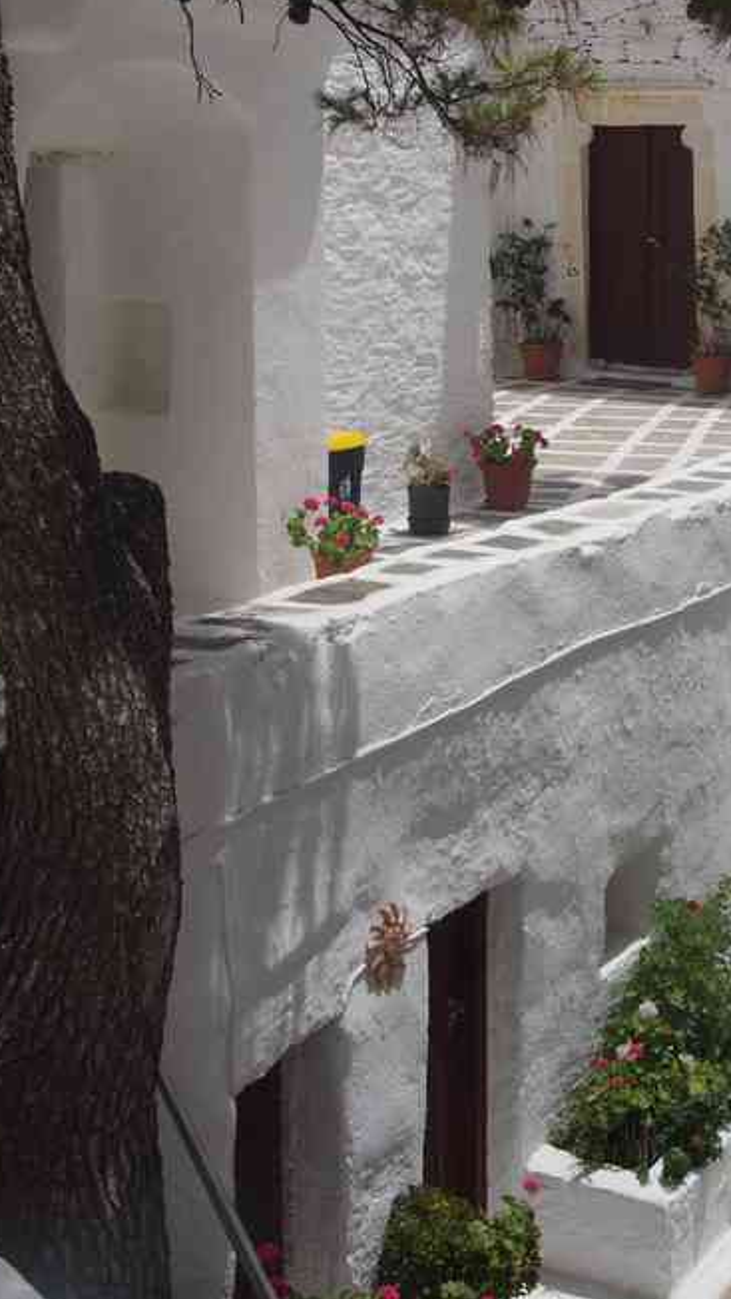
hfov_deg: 17.4
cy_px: 334
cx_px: 506
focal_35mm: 69
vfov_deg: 30.1
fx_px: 2376
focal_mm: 29.4
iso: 200
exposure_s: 1/125
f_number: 11
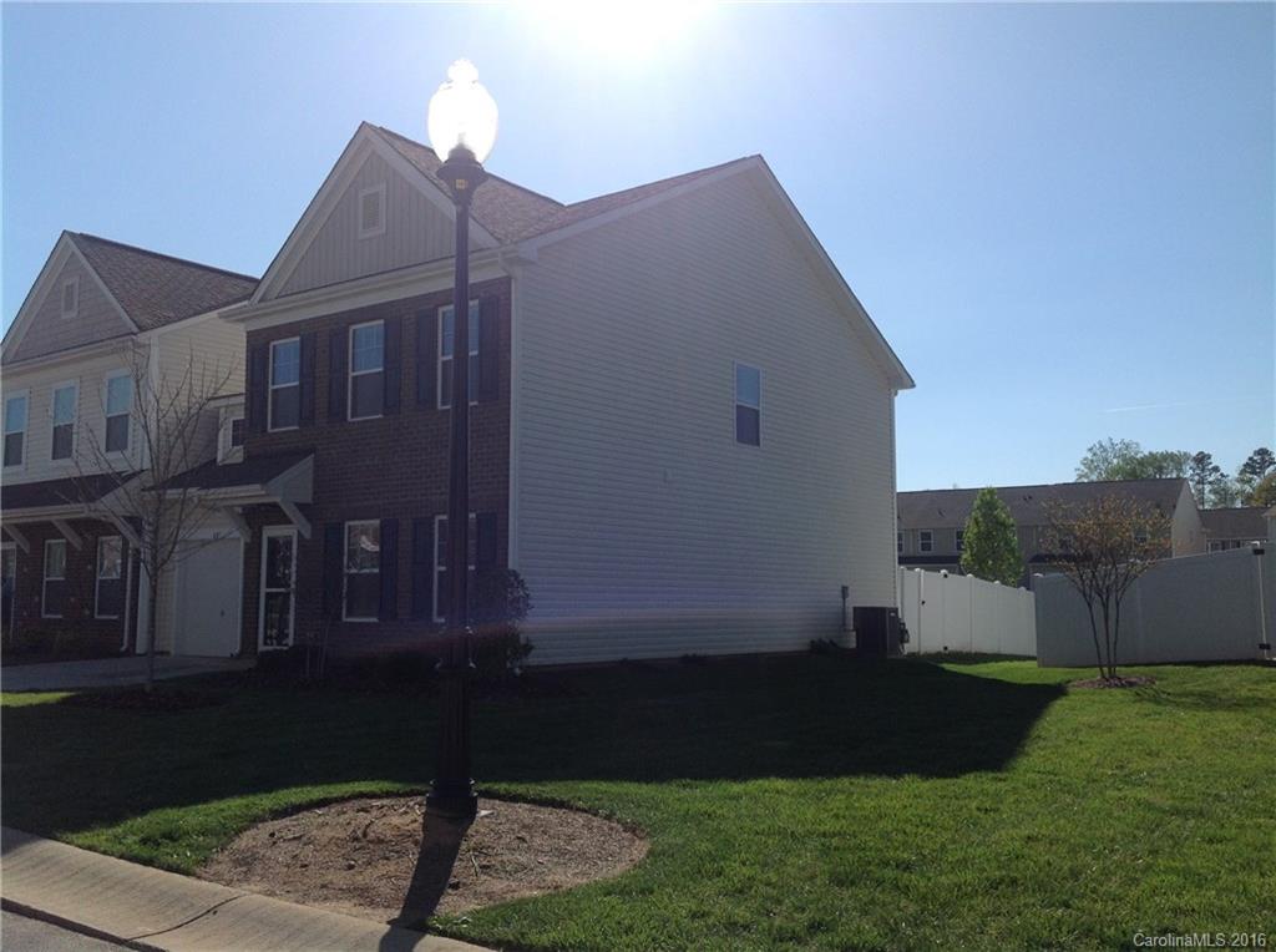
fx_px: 1288
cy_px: 476
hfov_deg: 52.7
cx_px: 638
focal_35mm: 35
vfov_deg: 40.6
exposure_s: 1/3367
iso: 50
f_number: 2.4
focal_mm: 4.28
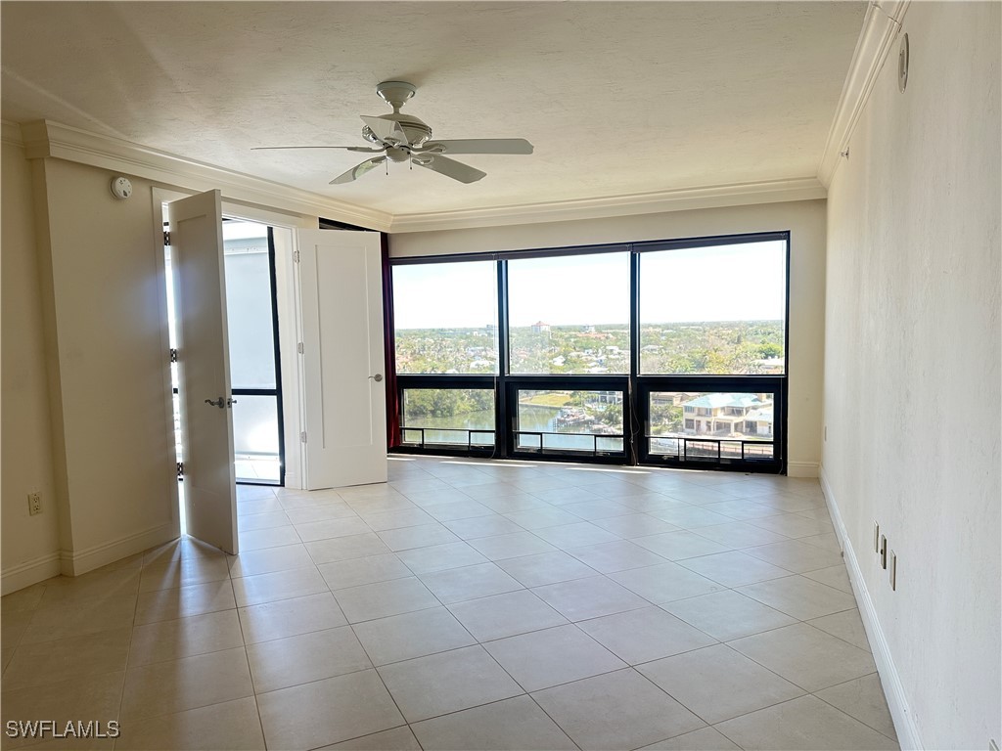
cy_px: 376
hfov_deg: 71.6
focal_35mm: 24
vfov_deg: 56.8
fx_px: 695
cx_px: 501
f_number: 1.78
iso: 125
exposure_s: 1/60
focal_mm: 6.86
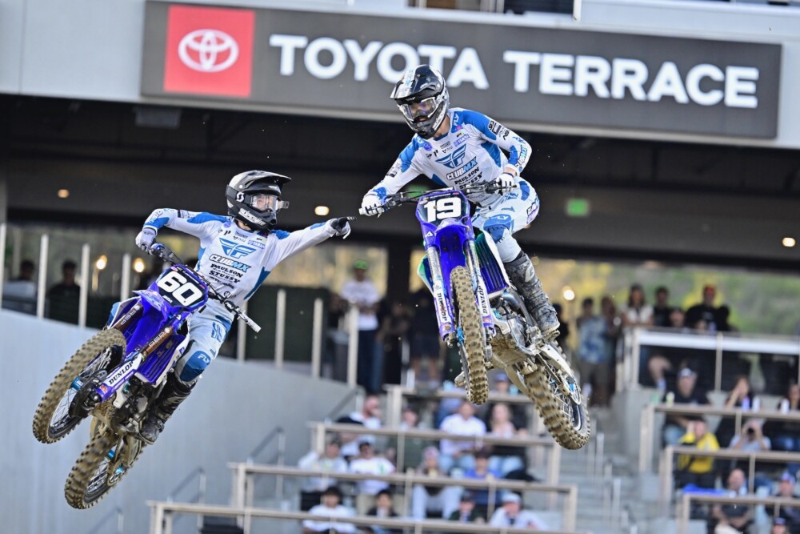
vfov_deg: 4.6
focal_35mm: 300
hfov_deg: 6.9
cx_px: 400
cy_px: 267
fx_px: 6667
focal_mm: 300
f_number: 4
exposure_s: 1/1000
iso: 1400
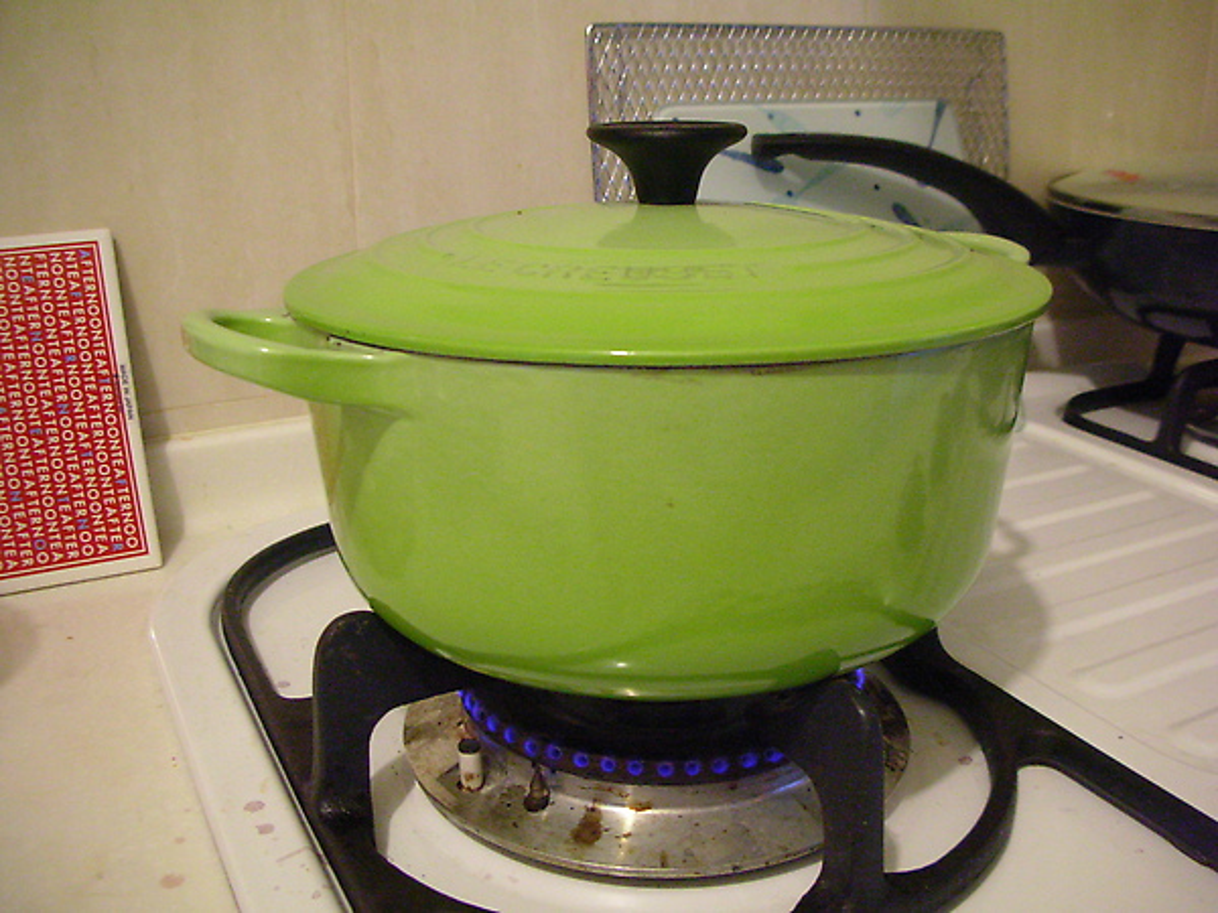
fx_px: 1232
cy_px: 456
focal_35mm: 35
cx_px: 609
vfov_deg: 40.7
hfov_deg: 52.6
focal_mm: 5.8
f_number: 3
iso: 400
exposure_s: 1/15.2
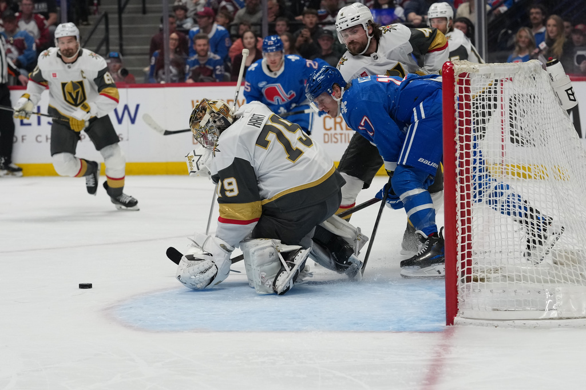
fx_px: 2066
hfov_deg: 16.1
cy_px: 195
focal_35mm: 127
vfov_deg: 10.8
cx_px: 293
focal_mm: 85
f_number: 3.2
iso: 2500
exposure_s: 1/2500
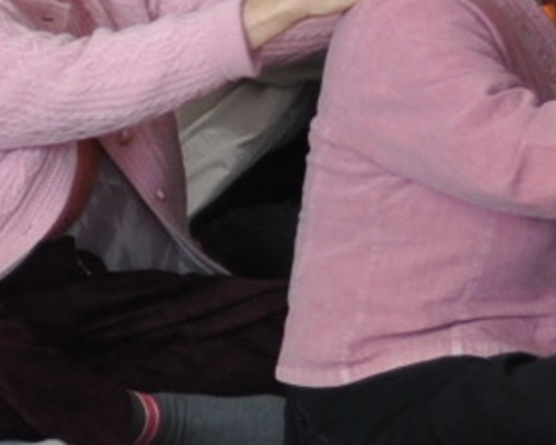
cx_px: -778
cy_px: 399
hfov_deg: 6.5
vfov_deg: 5.4
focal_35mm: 284
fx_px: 4675
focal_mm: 26
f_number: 4.2
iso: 400
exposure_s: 1/60
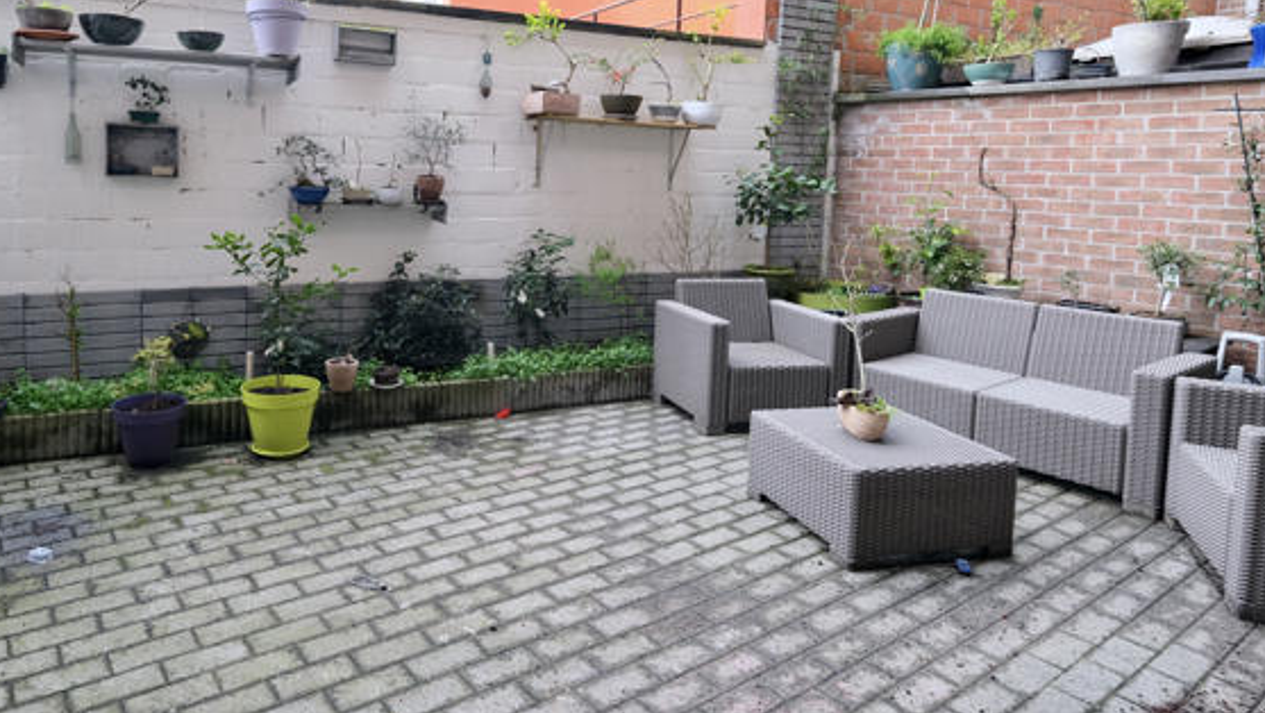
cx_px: 497
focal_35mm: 23
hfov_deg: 77.6
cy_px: 227
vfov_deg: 48.6
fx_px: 772
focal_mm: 11
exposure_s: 1/85
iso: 320
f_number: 4.5
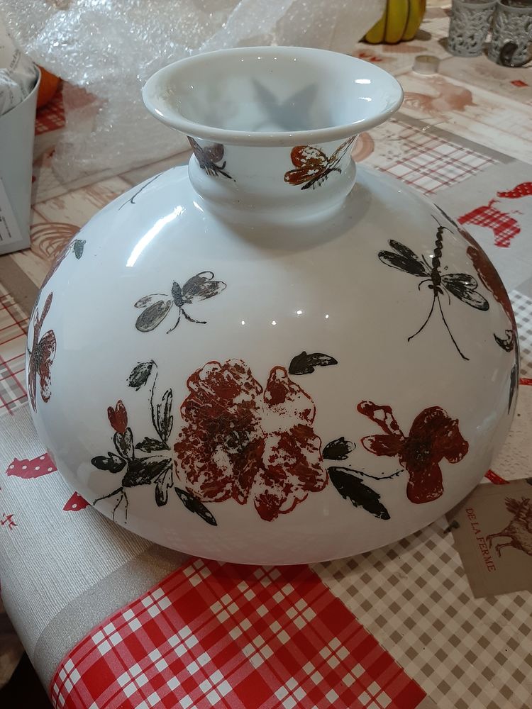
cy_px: 354
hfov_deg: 53.1
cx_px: 266
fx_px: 533
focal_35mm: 26
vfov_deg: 67.3
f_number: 1.7
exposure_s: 1/25
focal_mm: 3.93
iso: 160
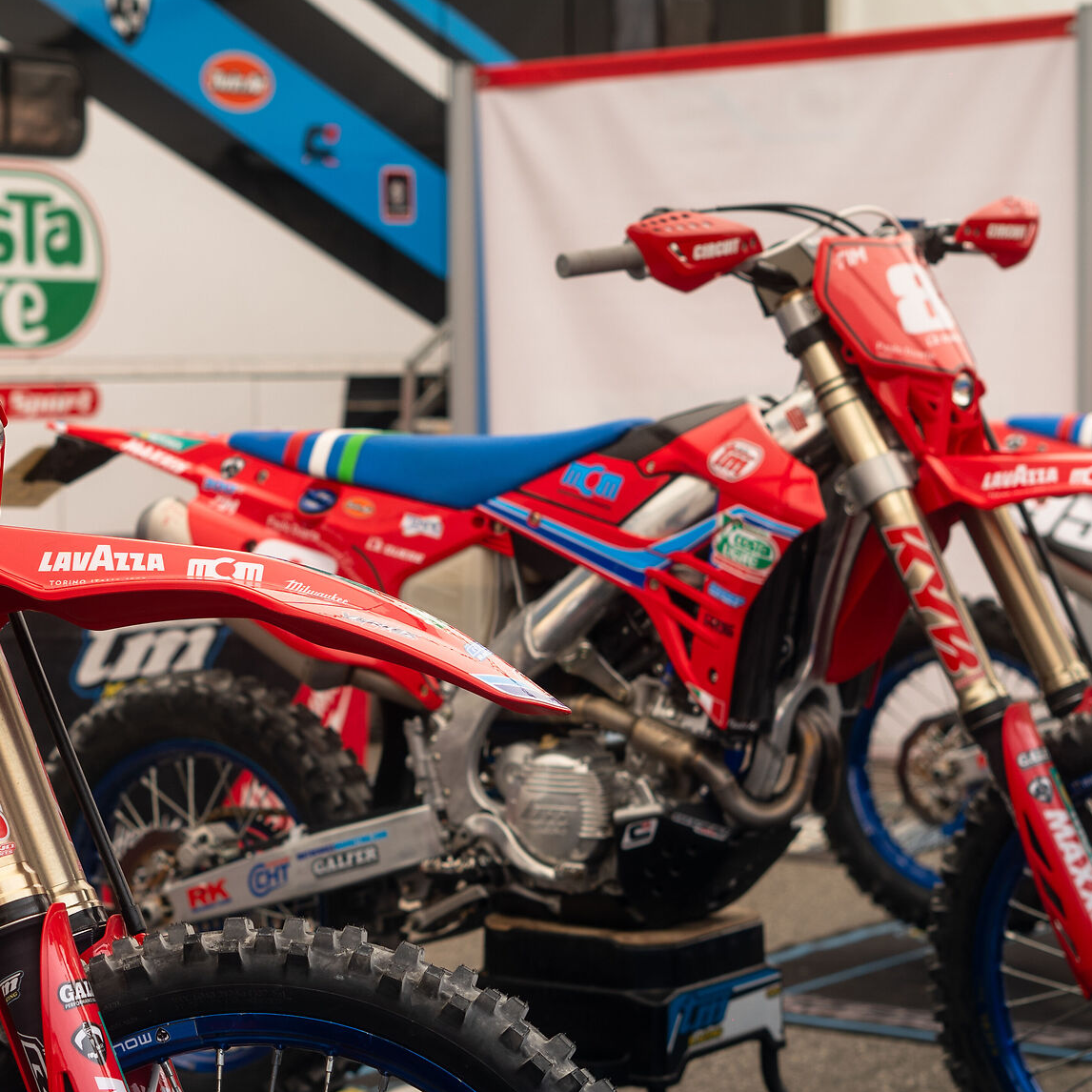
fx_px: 3176
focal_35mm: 89
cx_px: 267
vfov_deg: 19.5
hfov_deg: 19.4
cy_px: 682
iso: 125
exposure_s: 1/320
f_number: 3.5
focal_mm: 50
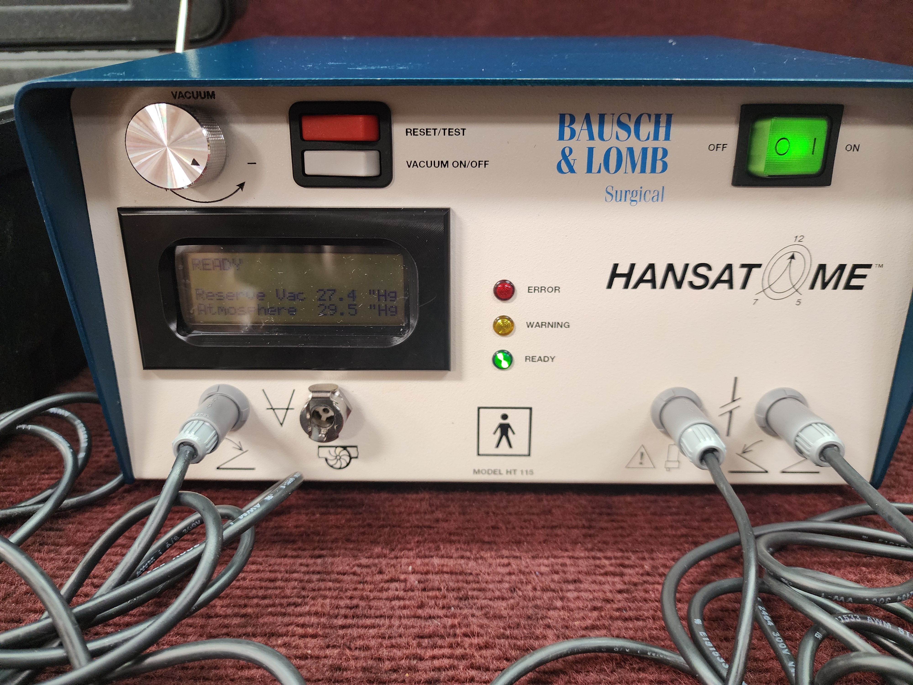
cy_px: 342
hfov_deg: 73.9
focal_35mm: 23
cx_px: 456
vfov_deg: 58.9
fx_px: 607
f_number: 1.8
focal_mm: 6.4
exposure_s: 1/120
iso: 400
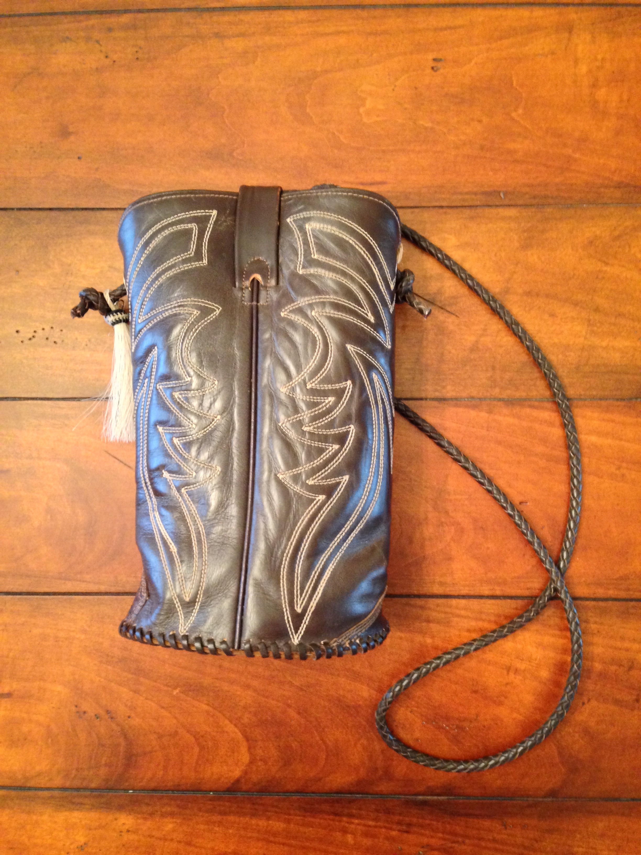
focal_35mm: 33
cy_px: 428
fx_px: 815
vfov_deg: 55.4
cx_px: 320
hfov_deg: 42.9
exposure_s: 1/15
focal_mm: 4.12
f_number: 2.4
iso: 320
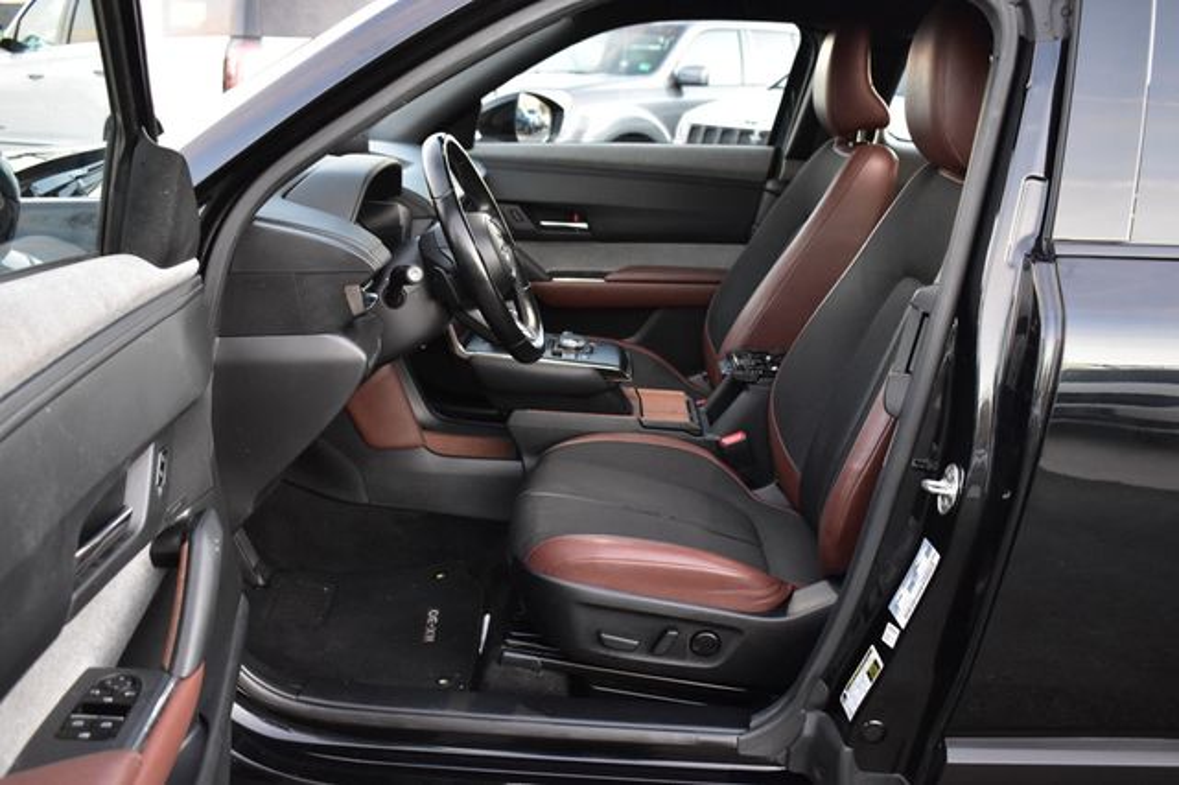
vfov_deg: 38.3
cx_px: 590
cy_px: 392
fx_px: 1129
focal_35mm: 34
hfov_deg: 55.1
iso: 1600
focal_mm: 23
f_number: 5
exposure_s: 1/15
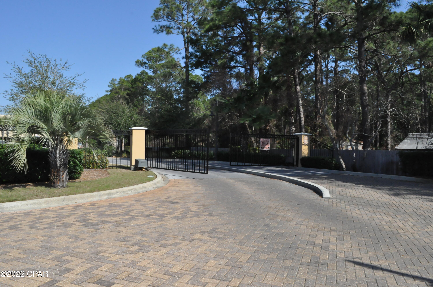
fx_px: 324
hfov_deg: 67.4
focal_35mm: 27
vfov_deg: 47.8
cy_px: 144
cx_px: 216
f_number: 16
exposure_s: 1/1000
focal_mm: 18
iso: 2000
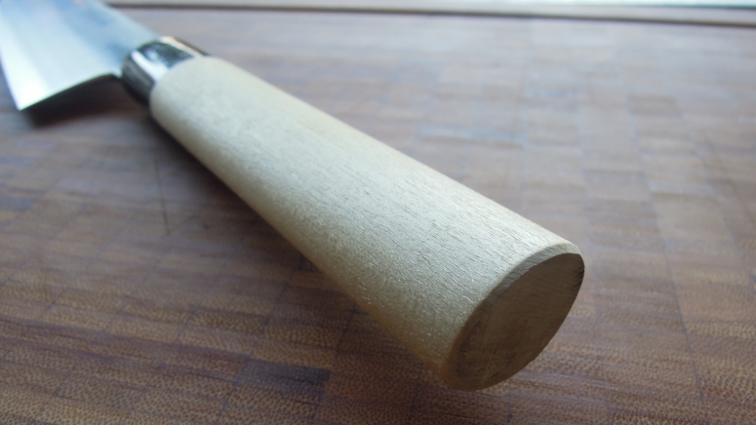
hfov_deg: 69.9
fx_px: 541
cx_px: 373
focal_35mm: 27
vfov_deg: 42.5
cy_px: 268
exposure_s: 1/60
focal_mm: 4.3
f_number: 2.8
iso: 160
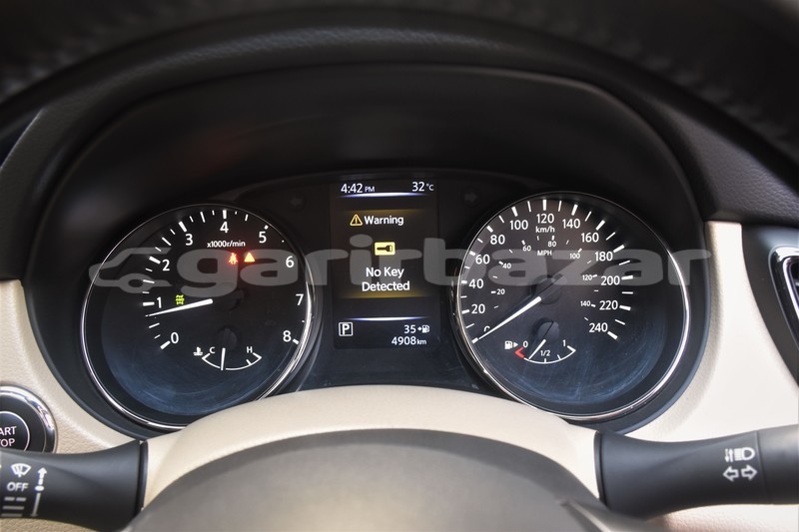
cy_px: 266
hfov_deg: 67.4
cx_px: 400
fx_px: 599
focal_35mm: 27
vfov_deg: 47.9
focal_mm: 18
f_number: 6.3
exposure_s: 1/15
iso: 1100
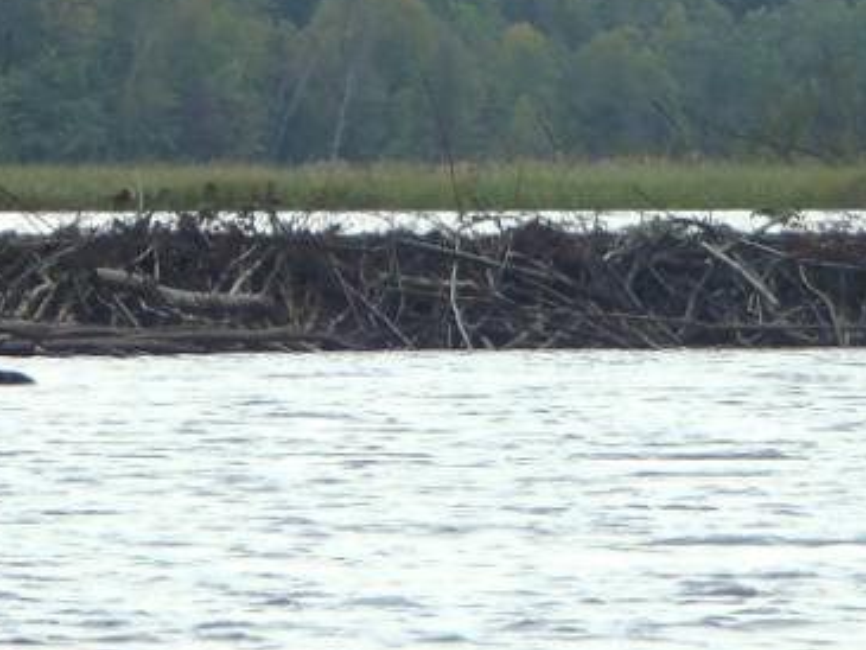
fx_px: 9835
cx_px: 401
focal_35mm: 393
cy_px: 306
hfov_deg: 5.0
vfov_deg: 3.8
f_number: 5.9
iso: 100
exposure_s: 1/50
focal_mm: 25
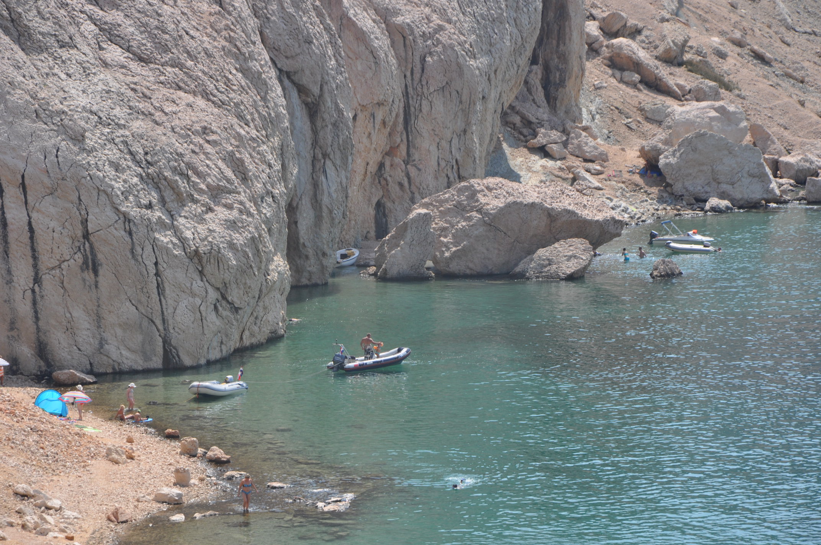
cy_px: 272
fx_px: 3587
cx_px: 410
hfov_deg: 13.1
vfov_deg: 8.7
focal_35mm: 158
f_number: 10
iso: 200
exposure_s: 1/400
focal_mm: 105
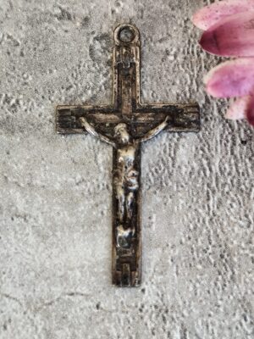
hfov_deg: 15.9
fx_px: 910
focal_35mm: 93
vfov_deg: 21.1
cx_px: 127
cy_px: 170
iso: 64
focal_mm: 6.19
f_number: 1.65
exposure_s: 1/100
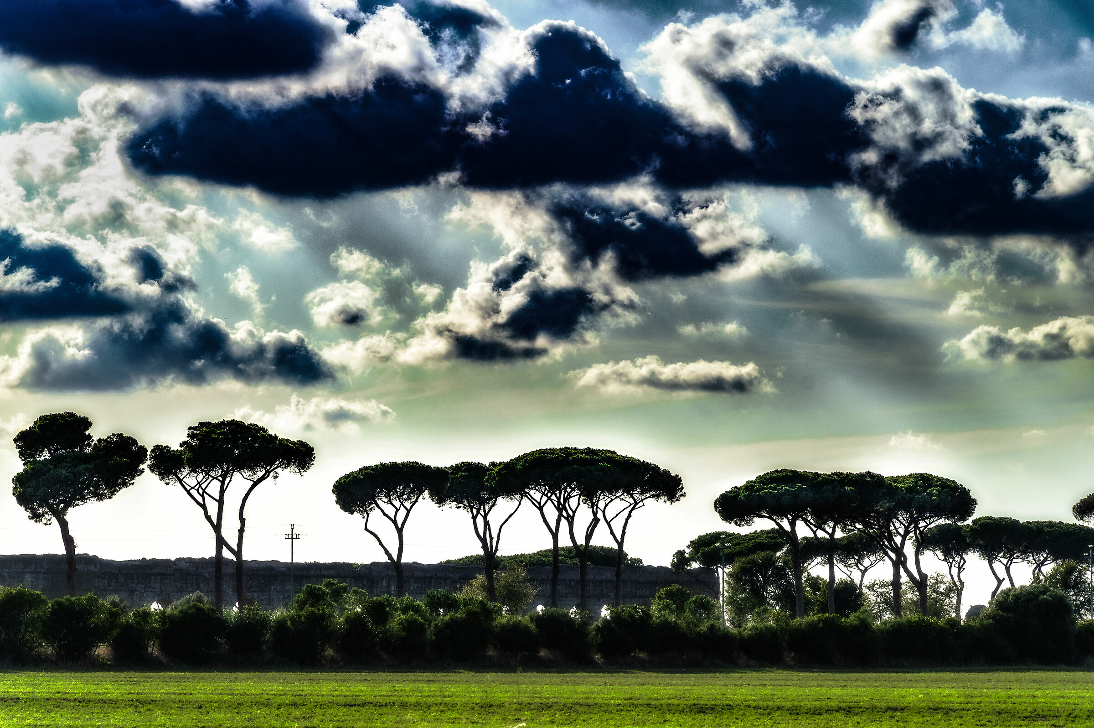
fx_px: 4782
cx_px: 547
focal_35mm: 158
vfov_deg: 8.7
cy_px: 364
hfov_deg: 13.1
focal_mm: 105
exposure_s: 1/500
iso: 200
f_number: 11
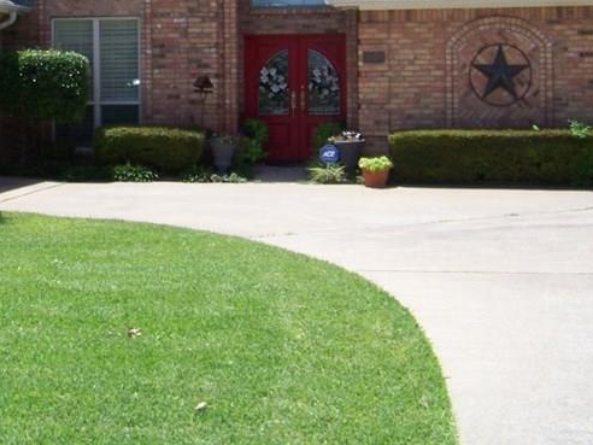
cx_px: 76
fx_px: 1285
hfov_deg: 25.3
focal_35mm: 75
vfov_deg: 19.3
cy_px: 59
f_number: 2.8
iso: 64
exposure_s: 1/800
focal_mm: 5.85
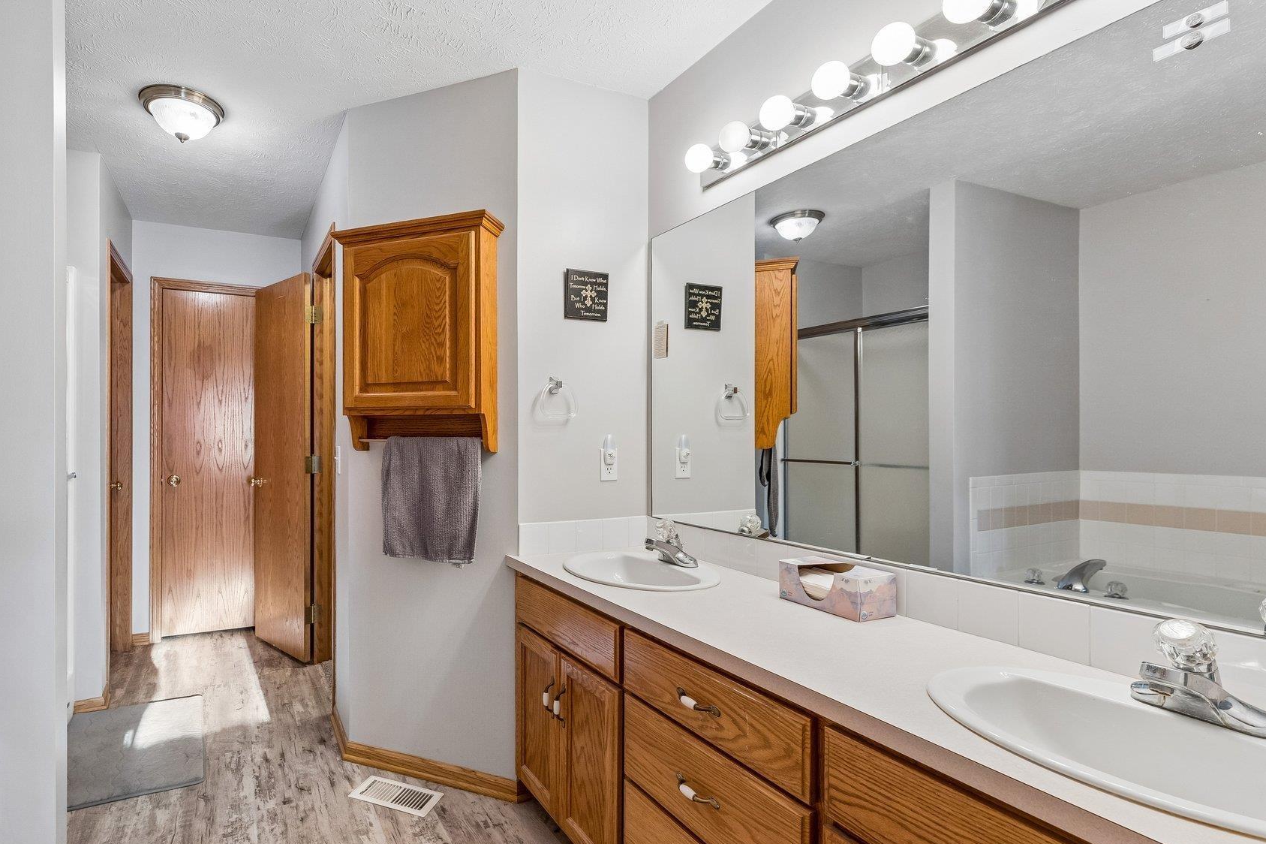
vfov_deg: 70.4
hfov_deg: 92.0
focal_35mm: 17
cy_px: 416
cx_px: 502
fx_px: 598
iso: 500
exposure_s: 1/13
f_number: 6.3
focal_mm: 14
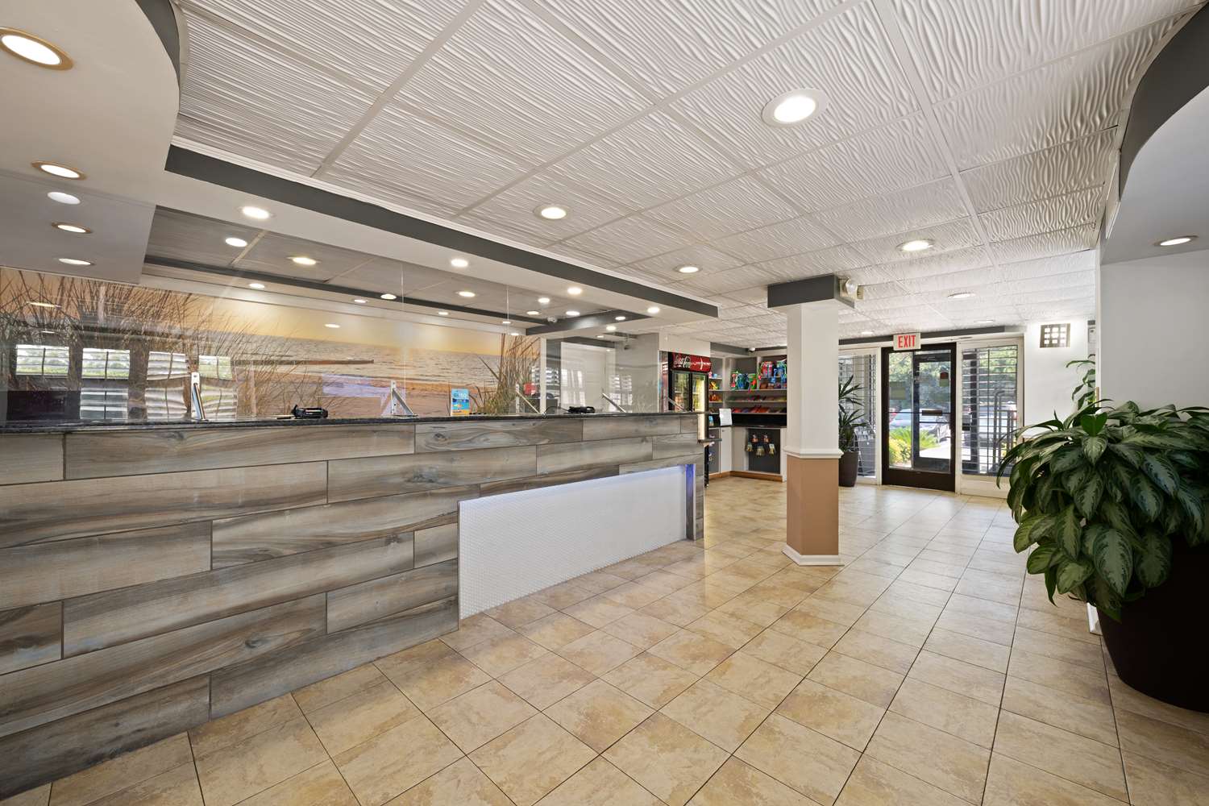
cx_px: 604
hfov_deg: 104.3
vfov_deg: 81.2
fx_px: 470
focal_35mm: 14
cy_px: 403
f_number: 8
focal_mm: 14
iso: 250
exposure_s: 1/3
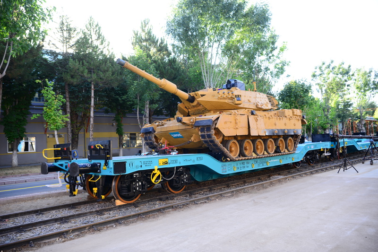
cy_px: 126
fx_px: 325
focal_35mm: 31
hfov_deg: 60.3
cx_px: 189
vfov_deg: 42.3
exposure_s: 1/60
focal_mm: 31
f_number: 4
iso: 100
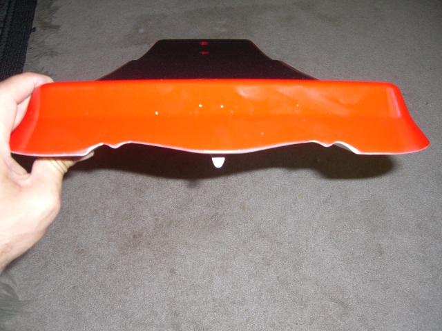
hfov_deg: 49.0
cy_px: 166
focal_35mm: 38
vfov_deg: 37.7
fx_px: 485
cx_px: 221
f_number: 2.7
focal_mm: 6.2
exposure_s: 1/60
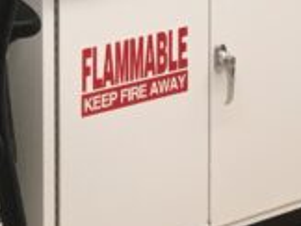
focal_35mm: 183
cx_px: -106
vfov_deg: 7.6
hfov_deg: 10.5
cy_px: -311
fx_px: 1594
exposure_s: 1/30
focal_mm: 4.15
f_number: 2.2
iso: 50
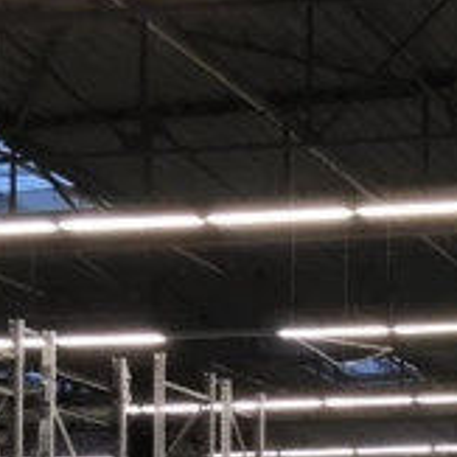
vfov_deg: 16.4
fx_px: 1479
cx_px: 865
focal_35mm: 99
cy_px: 628
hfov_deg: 14.9
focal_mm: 3.99
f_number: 1.8
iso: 40
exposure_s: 1/33
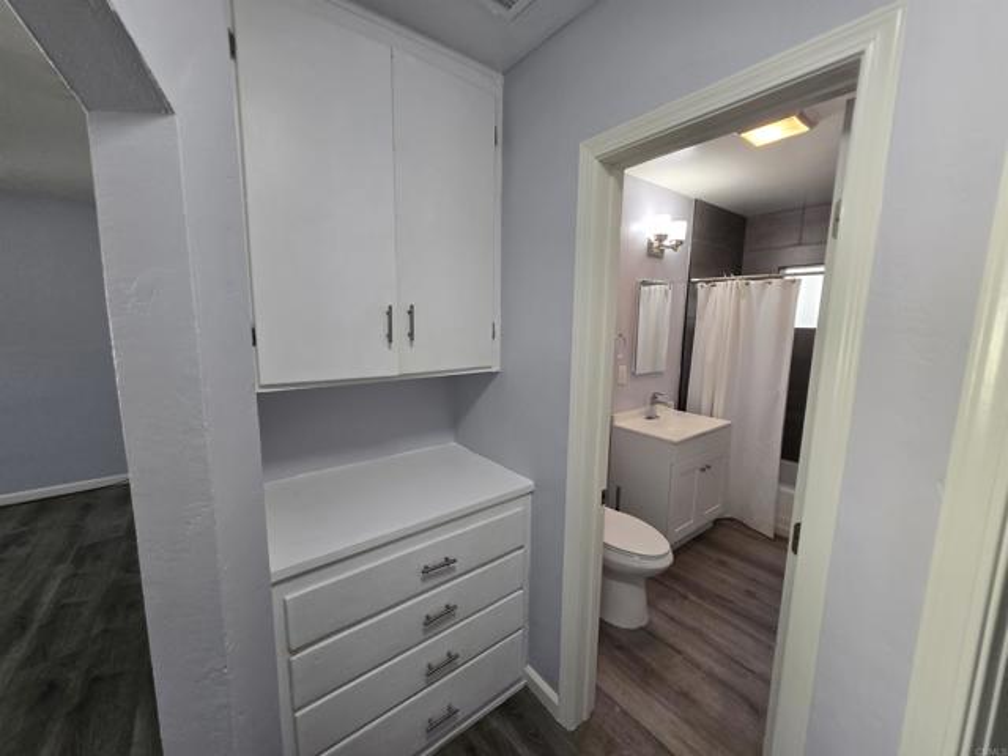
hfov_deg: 106.2
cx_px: 504
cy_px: 378
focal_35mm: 13
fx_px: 379
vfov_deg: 89.9
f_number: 2.2
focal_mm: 1.7
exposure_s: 1/60
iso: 125
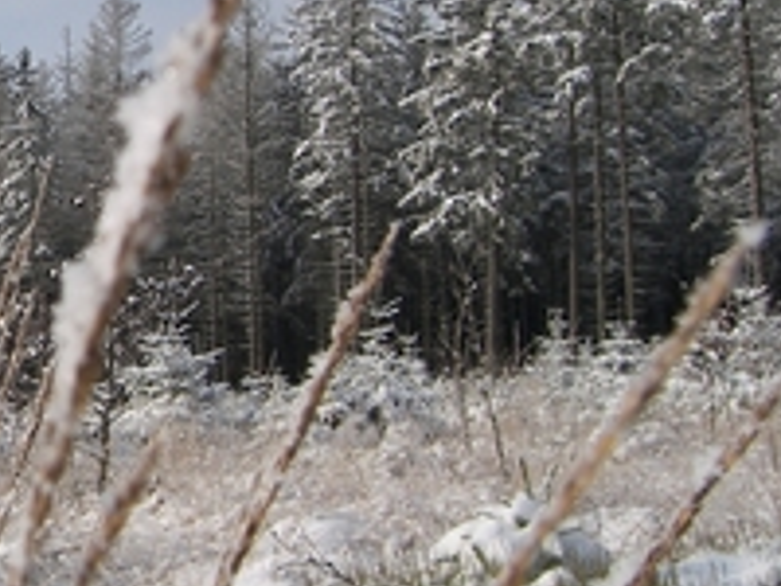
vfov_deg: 20.4
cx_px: -219
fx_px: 1624
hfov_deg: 23.9
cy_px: 262
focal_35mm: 72
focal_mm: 5
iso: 50
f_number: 2.8
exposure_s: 1/800
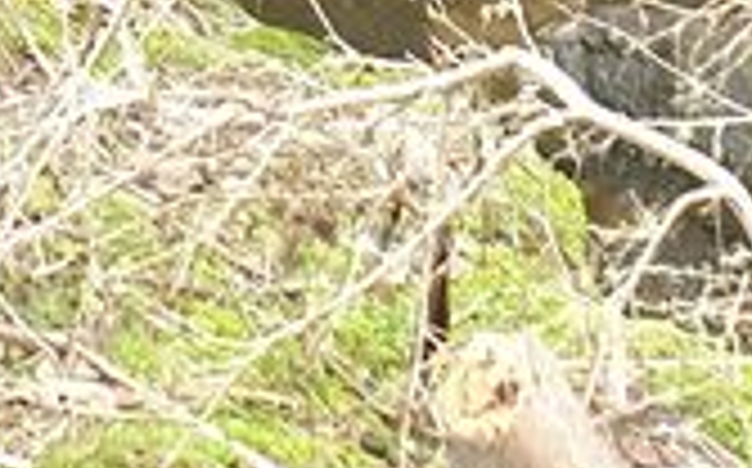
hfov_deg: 12.7
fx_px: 3378
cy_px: -981
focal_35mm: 165
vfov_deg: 7.0
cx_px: 464
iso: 250
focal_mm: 4.3
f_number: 2.4
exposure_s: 1/40
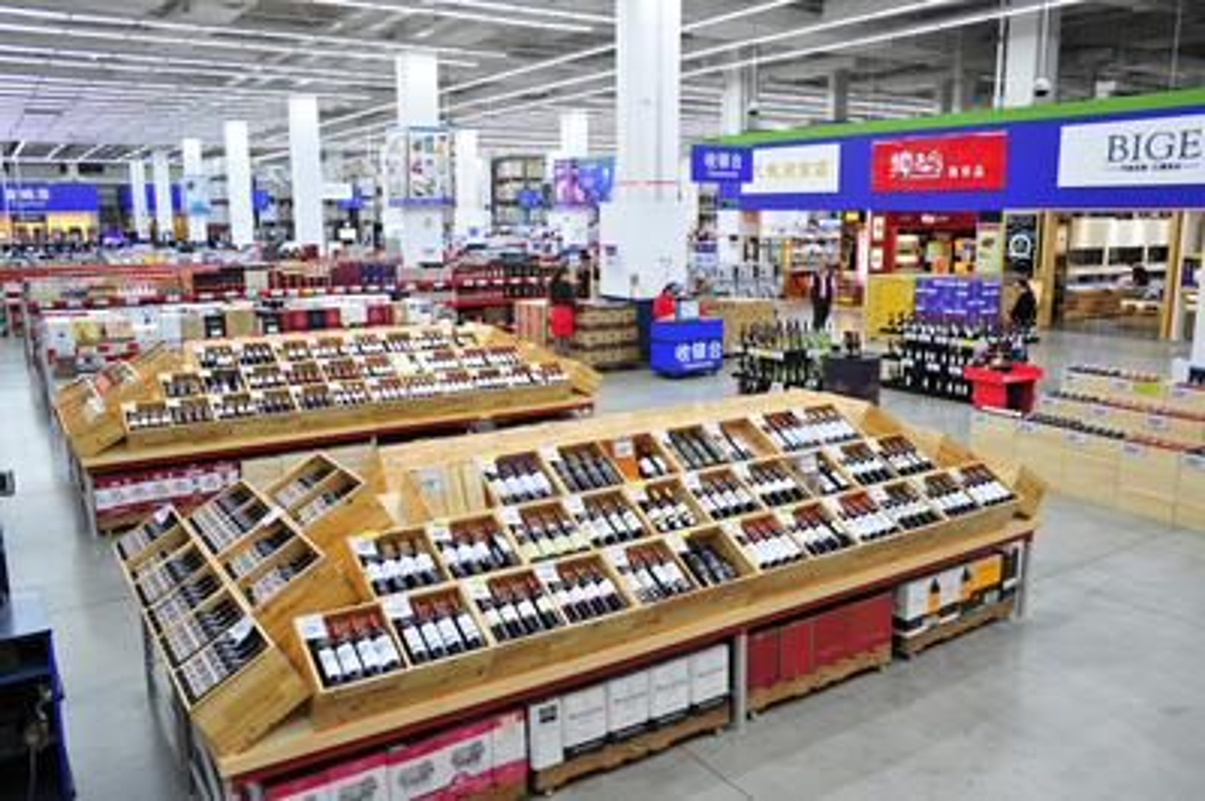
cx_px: 602
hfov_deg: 65.5
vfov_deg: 46.3
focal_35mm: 28
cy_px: 400
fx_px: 936
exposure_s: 1/30
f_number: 5
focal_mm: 28
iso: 320
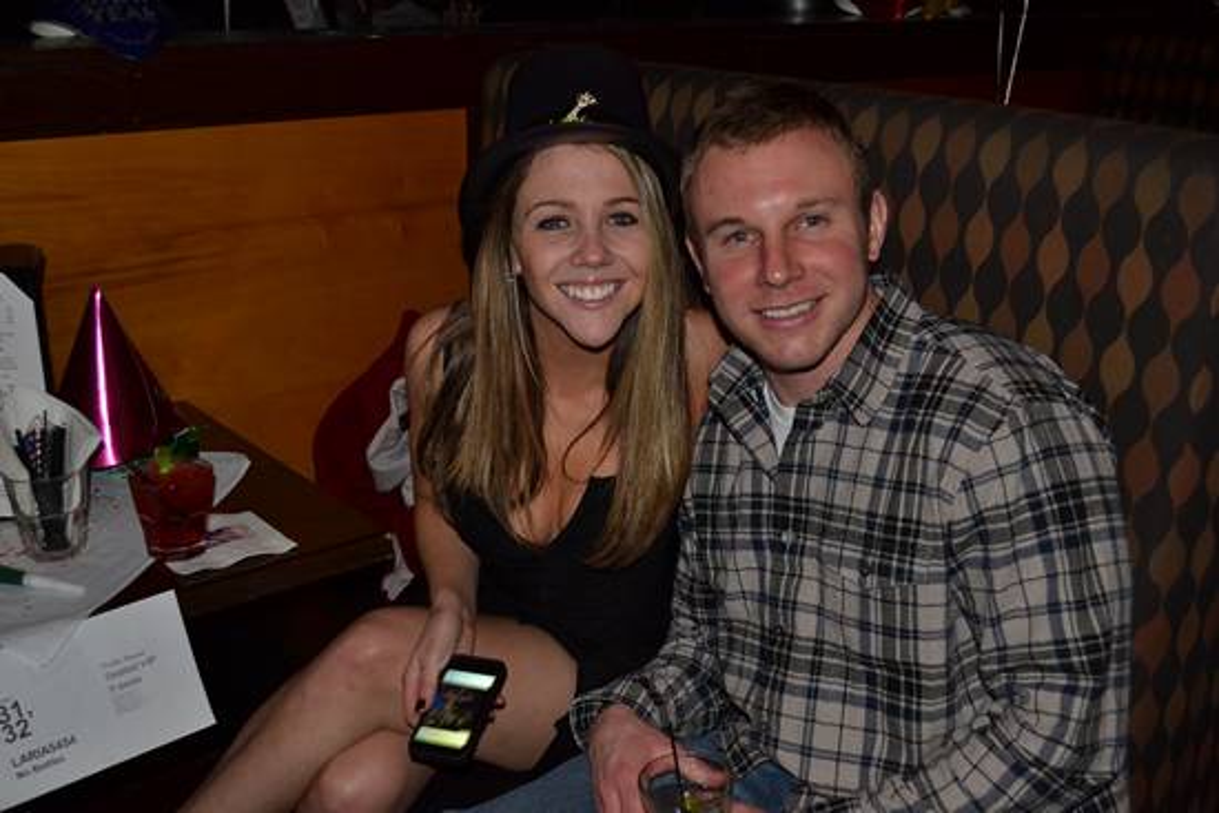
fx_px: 1321
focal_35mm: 39
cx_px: 610
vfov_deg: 34.2
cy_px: 406
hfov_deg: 49.5
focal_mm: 26
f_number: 4.2
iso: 200
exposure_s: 1/4
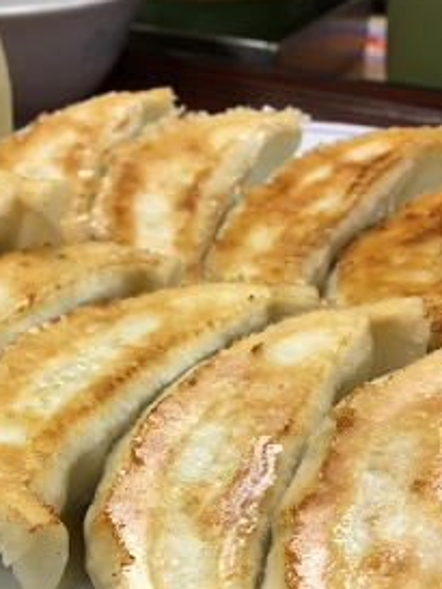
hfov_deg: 28.4
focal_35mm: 51
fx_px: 868
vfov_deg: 36.7
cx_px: 155
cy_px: 436
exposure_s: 1/60
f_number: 2.2
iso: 32
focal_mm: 4.15
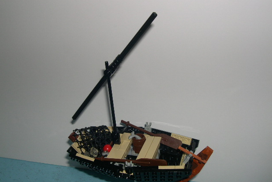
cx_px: 136
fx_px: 302
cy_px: 95
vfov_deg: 33.4
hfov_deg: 48.4
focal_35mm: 40
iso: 100
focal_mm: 8
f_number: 7.6
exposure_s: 1/60
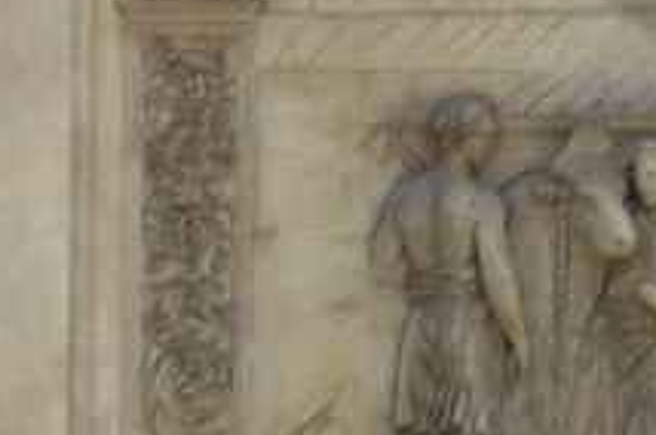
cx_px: 1358
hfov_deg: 1.0
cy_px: -1022
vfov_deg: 0.6
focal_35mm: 2133
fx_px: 38809
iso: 100
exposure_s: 1/250
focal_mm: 190
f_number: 5.6
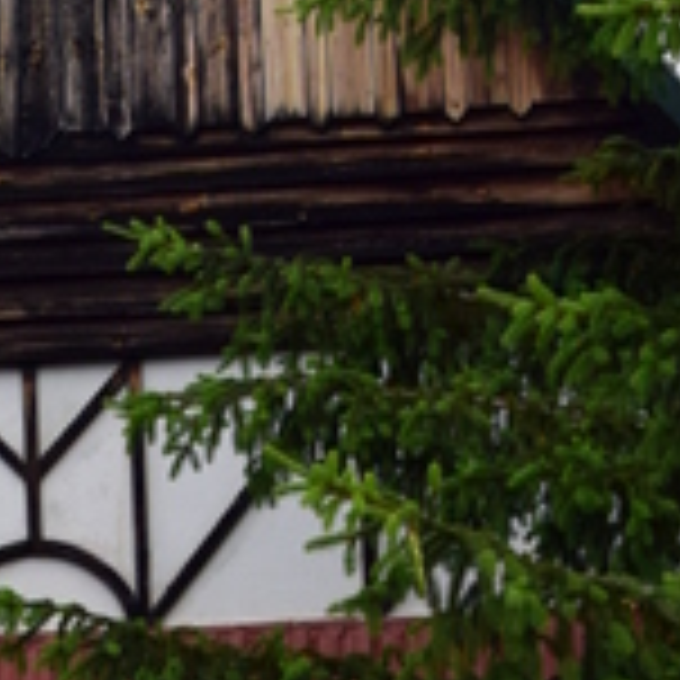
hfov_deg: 10.2
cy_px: 977
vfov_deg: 10.0
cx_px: -90
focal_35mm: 169
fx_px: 3762
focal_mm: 25
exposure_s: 1/250
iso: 400
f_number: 10
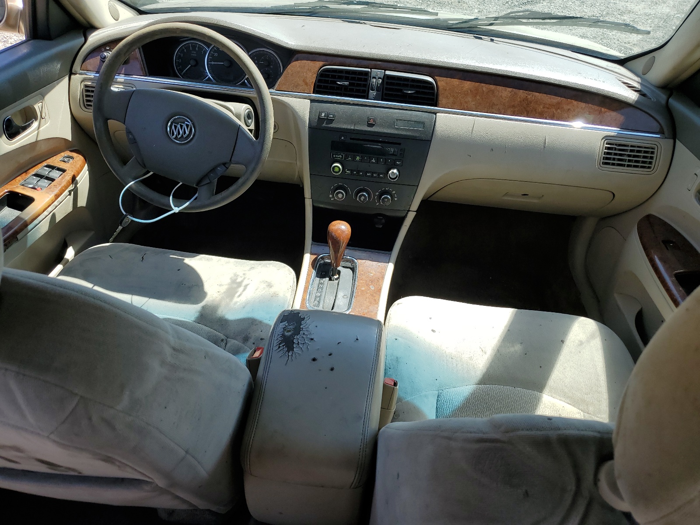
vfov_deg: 53.1
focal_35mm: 26
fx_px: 526
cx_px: 350
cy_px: 262
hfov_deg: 67.3
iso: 50
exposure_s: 1/909
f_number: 1.5
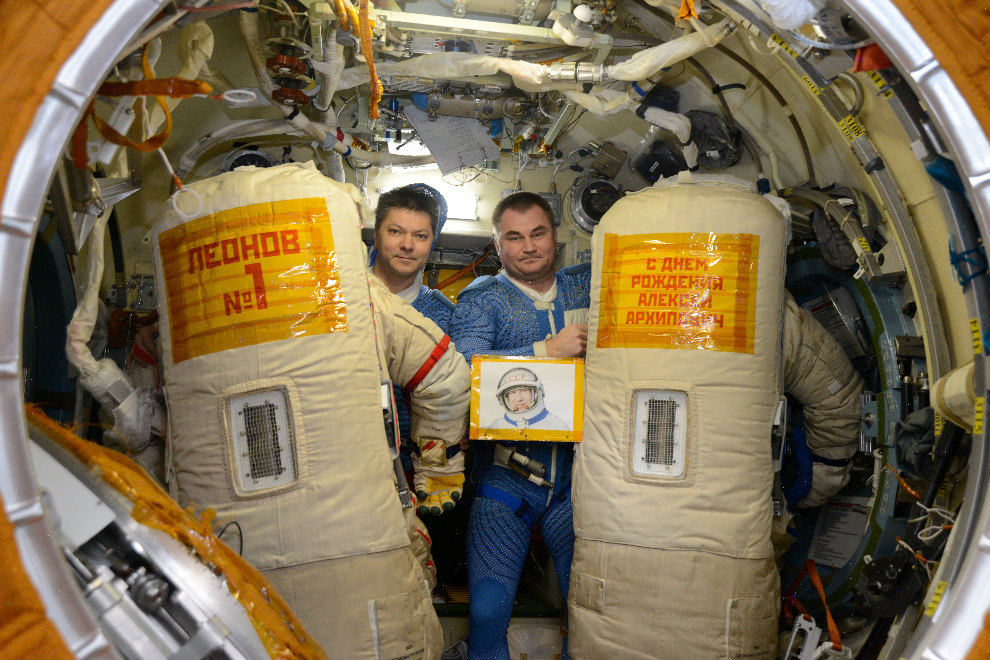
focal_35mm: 35
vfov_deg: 37.9
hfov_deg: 54.4
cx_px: 495
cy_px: 330
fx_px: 963
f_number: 7.1
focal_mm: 35
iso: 1400
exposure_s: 1/60
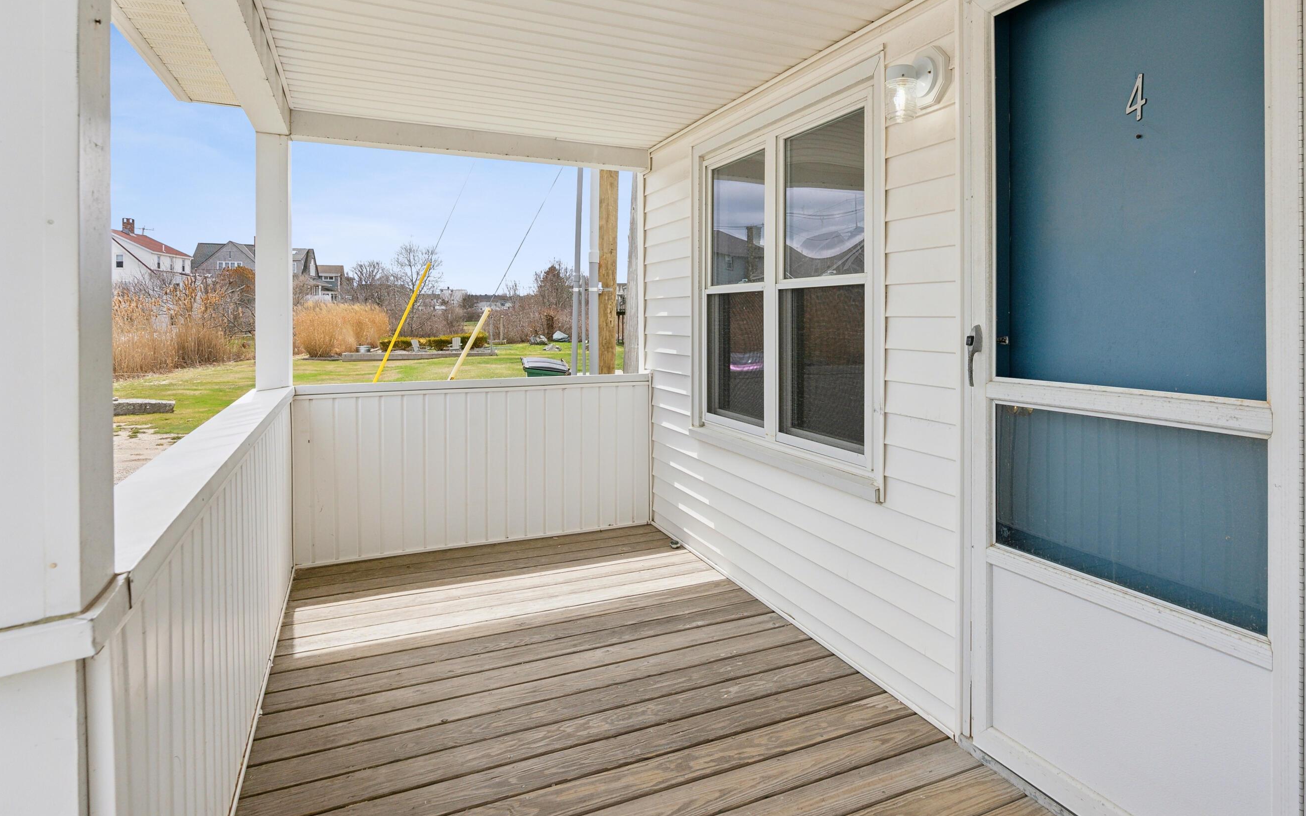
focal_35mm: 21
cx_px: 745
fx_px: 747
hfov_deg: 81.8
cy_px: 328
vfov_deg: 56.9
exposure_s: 1/640
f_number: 7.1
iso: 320
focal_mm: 18
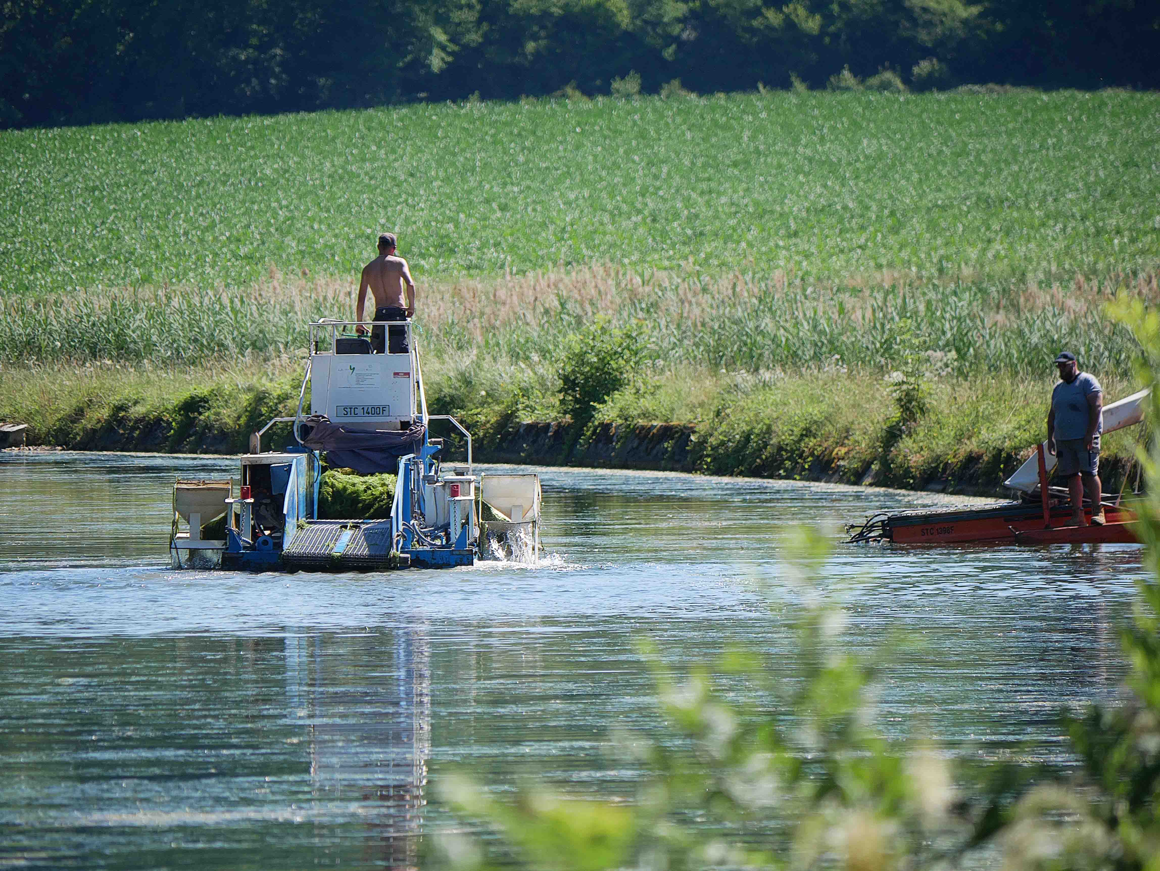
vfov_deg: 2.5
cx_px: 580
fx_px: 20115
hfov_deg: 3.3
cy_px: 436
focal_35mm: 600
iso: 250
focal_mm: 300
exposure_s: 1/640
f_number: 5.6
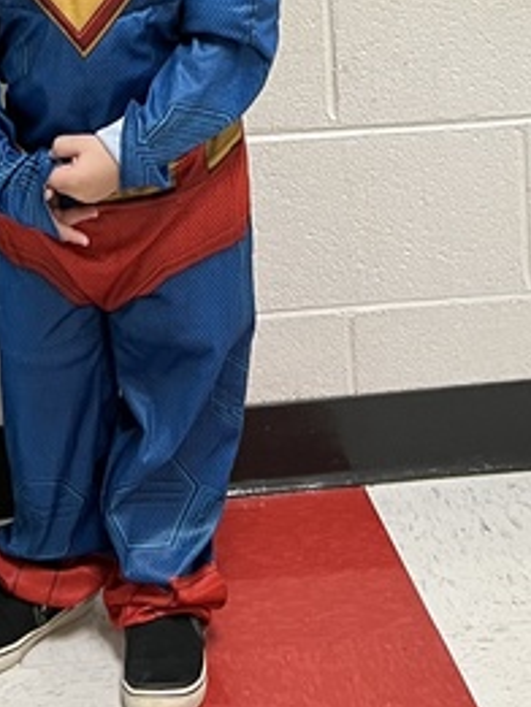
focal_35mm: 102
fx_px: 2085
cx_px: 16
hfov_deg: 14.3
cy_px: -366
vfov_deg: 17.3
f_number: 1.5
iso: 100
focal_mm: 5.7
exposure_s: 1/60
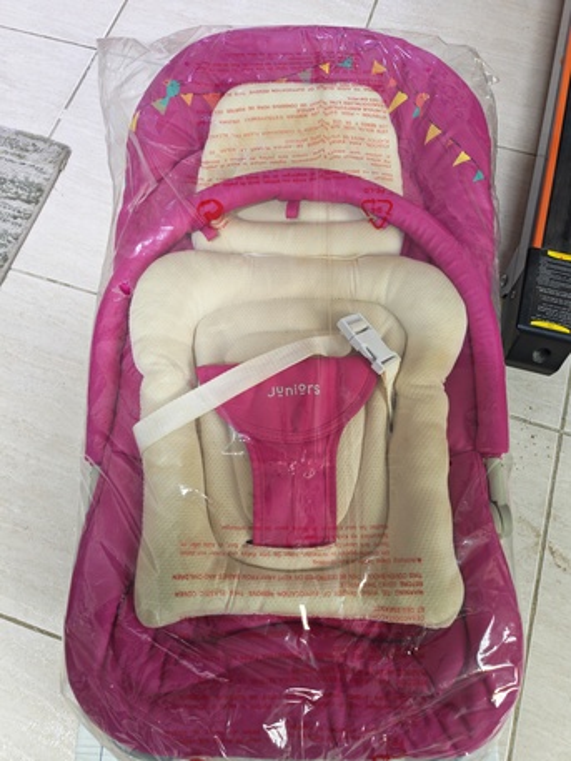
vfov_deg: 73.9
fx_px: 506
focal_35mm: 23
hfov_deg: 58.9
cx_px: 286
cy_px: 380
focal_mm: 5.4
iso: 400
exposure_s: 1/40
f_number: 1.6
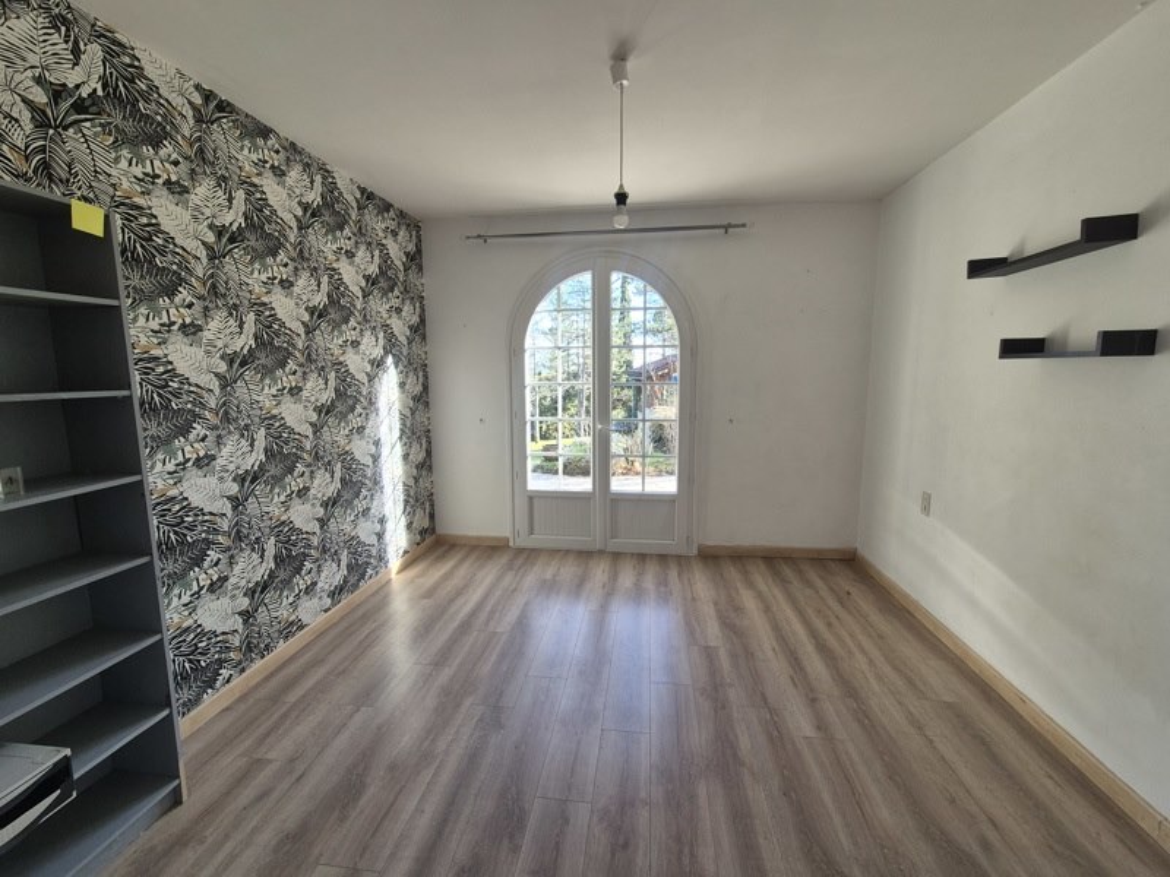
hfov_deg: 106.2
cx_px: 585
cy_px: 438
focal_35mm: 13
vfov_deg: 89.9
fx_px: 439
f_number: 2.2
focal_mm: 2.2
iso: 64
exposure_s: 1/100
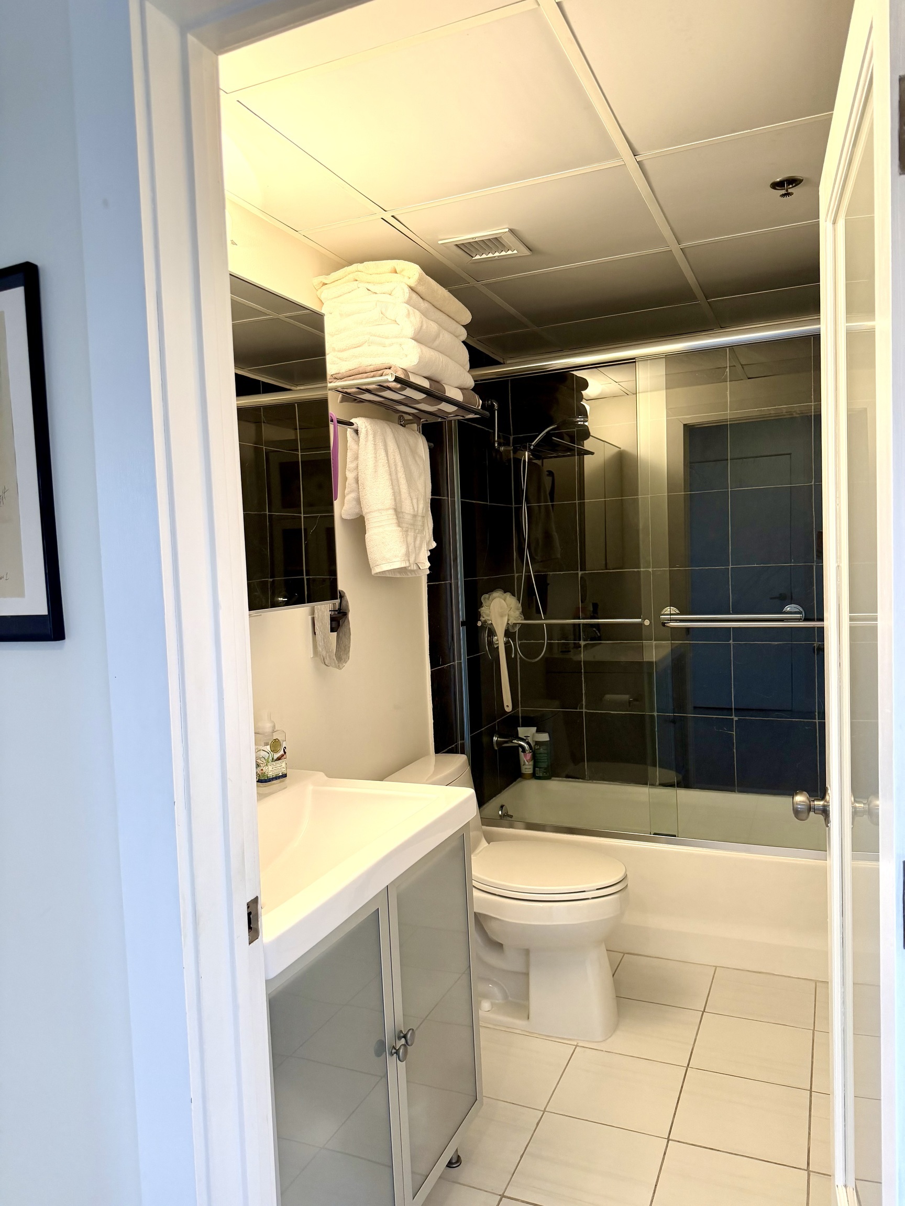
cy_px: 603
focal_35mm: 24
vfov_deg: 71.6
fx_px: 837
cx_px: 452
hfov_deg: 56.8
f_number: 1.78
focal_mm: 6.76
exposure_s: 1/120
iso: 200
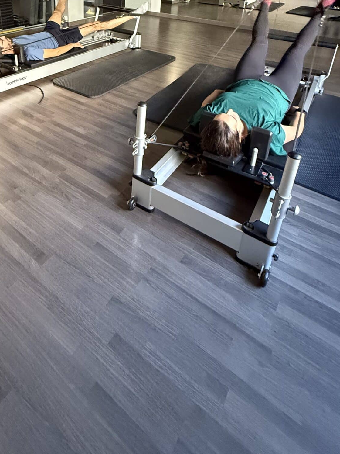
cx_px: 118
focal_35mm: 24
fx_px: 314
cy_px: 84
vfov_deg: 64.5
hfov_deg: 55.8
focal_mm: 2.22
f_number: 2.2
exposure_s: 1/60
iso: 1000
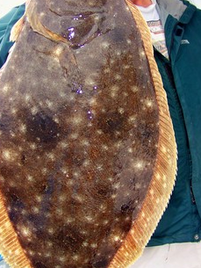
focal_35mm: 63
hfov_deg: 23.3
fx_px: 487
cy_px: 133
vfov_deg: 30.7
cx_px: 106
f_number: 2.8
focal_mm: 5.85
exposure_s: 1/200
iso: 64
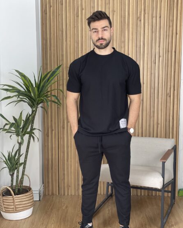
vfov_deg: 34.1
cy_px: 123
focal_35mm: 55
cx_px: 92
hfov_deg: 27.6
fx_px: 372
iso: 80
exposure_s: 1/122
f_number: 2
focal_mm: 6
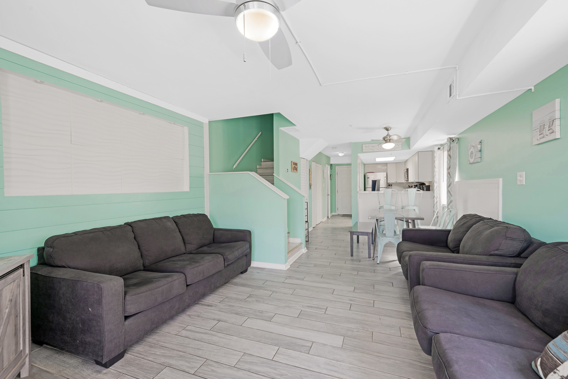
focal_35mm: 15
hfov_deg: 100.4
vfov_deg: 77.3
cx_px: 284
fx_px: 237
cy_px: 190
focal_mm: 15
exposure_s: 1/13
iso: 320
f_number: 8
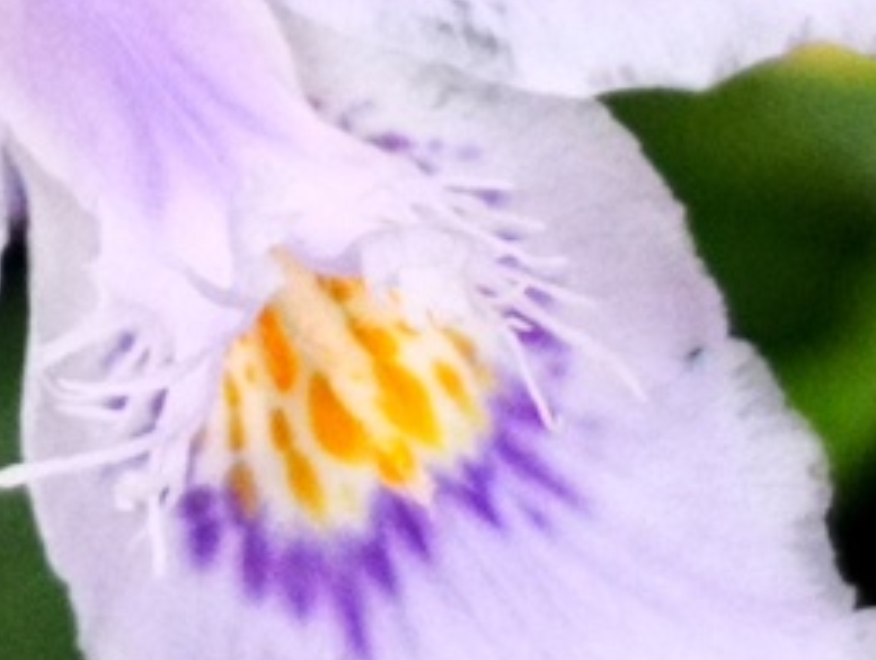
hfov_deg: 7.2
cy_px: 61
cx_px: 183
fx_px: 6918
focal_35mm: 273
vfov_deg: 5.4
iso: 100
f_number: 1.6
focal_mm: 3.95
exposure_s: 1/60
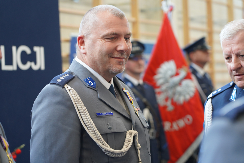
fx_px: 712
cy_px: 82
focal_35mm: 105
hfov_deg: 19.5
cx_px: 122
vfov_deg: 13.0
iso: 1250
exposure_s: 1/160
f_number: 4
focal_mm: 105
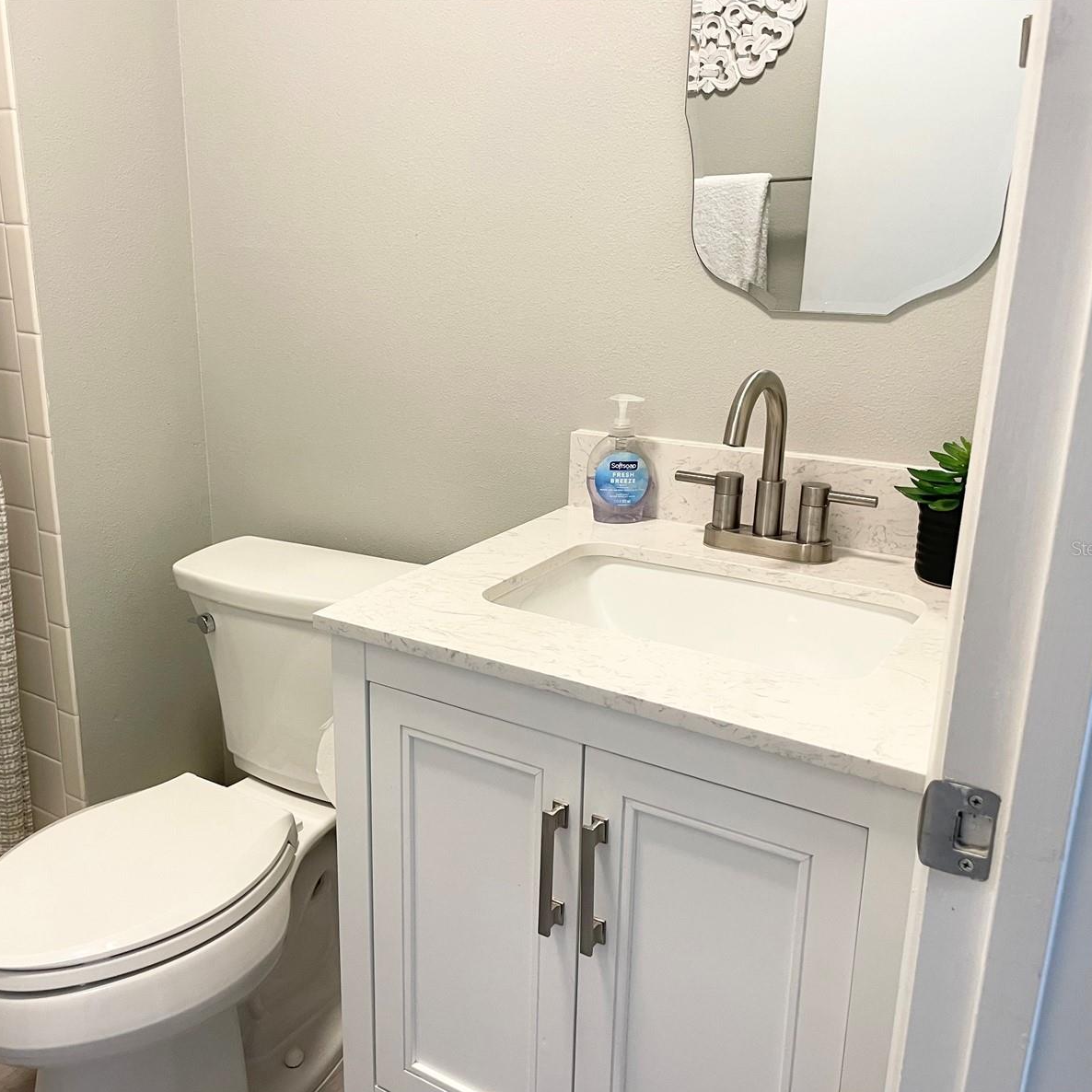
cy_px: 548
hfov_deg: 52.1
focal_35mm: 31
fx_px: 1106
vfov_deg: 52.5
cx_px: 422
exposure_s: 1/60
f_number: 1.6
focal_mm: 4.2
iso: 80
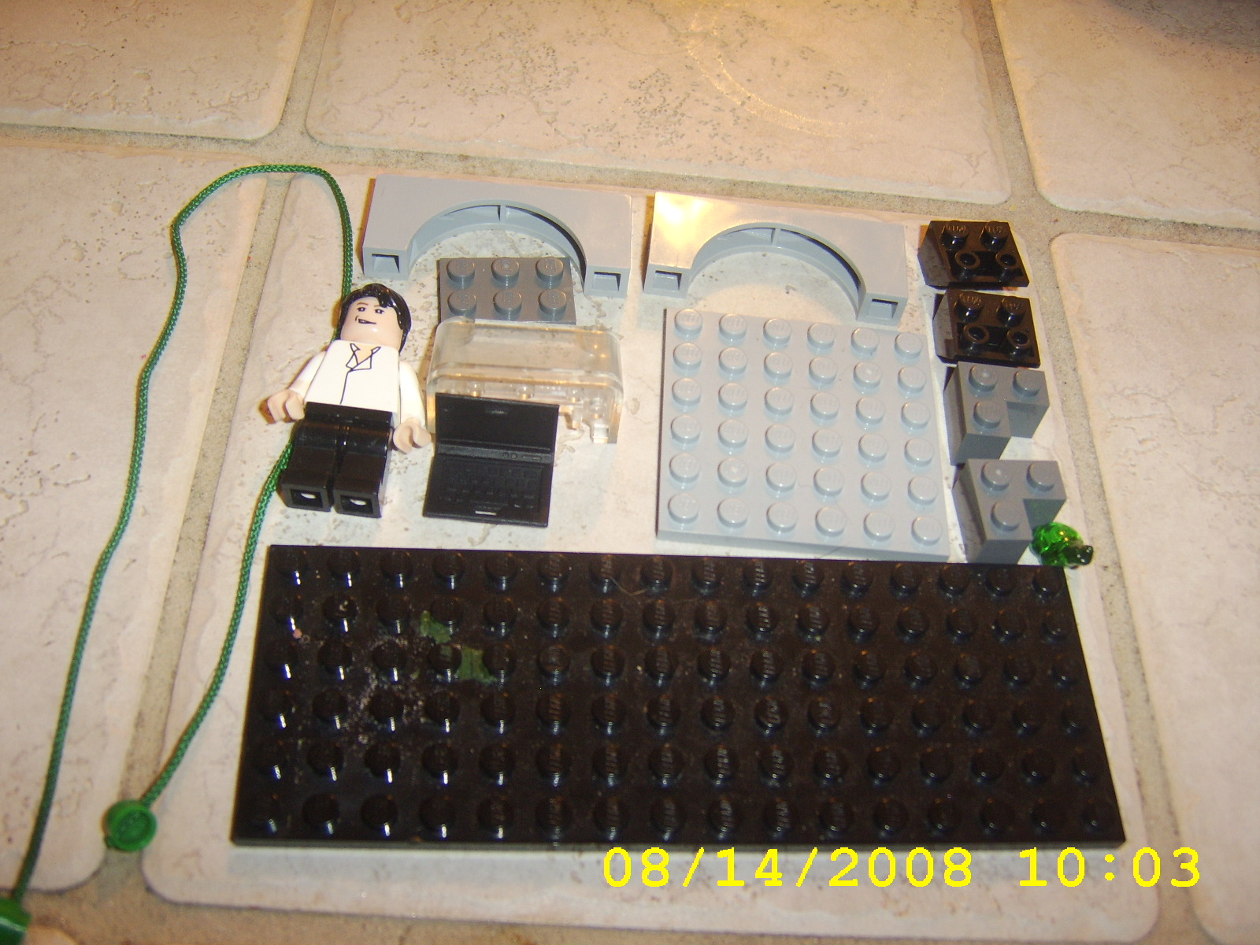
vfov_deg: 45.4
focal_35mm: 31
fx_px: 1128
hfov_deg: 58.4
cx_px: 630
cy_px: 472
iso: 141
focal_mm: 8.13
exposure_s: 1/30
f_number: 2.7
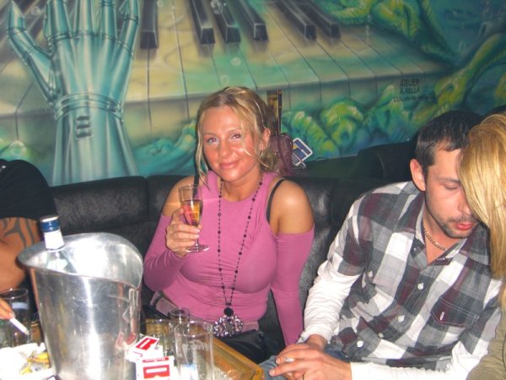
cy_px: 190
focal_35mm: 46
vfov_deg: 31.5
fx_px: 672
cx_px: 253
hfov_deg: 41.2
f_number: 3.1
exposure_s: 1/60
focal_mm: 9.5
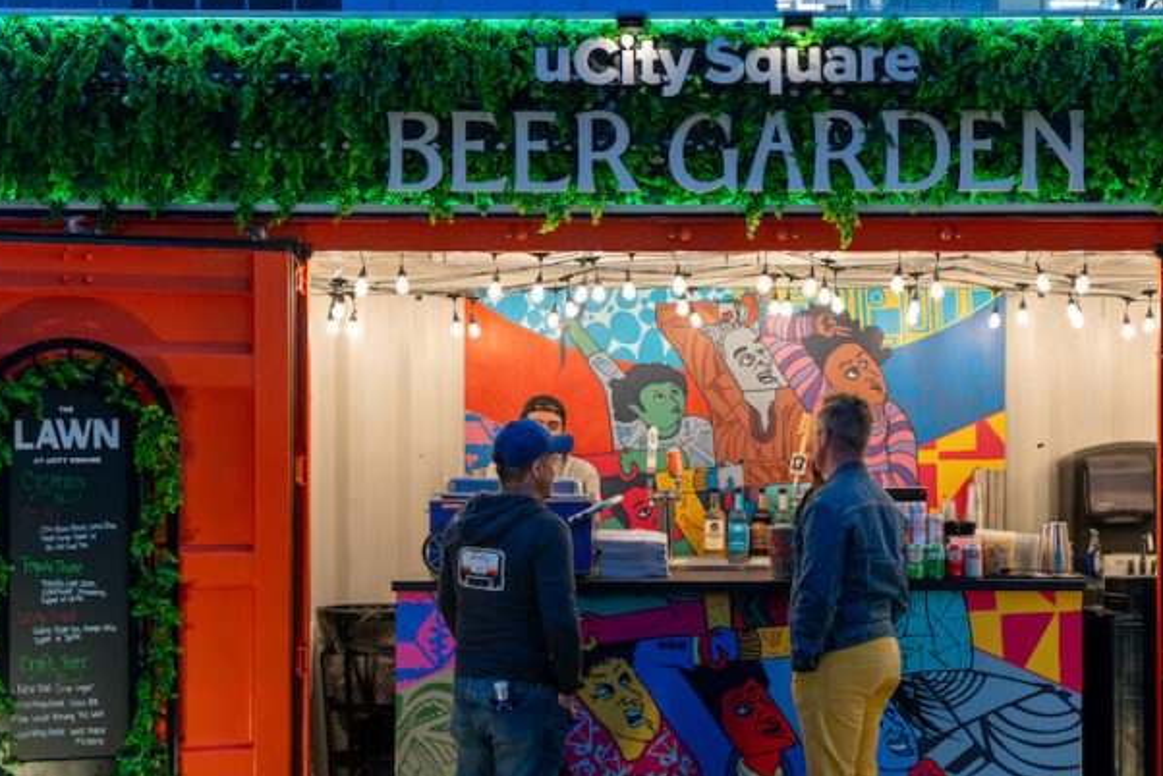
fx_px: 2198
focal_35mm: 68
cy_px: 462
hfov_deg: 29.5
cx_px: 713
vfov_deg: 20.0
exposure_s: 1/125
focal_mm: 40
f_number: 3.5
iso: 8000
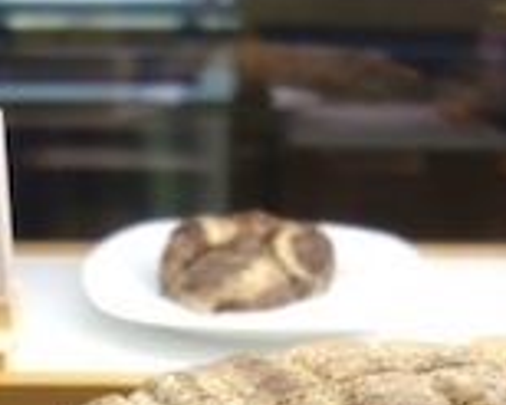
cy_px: 474
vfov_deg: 18.9
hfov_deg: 24.7
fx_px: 1152
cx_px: 210
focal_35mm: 77
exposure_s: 1/250
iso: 500
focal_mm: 10.4
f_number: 1.8
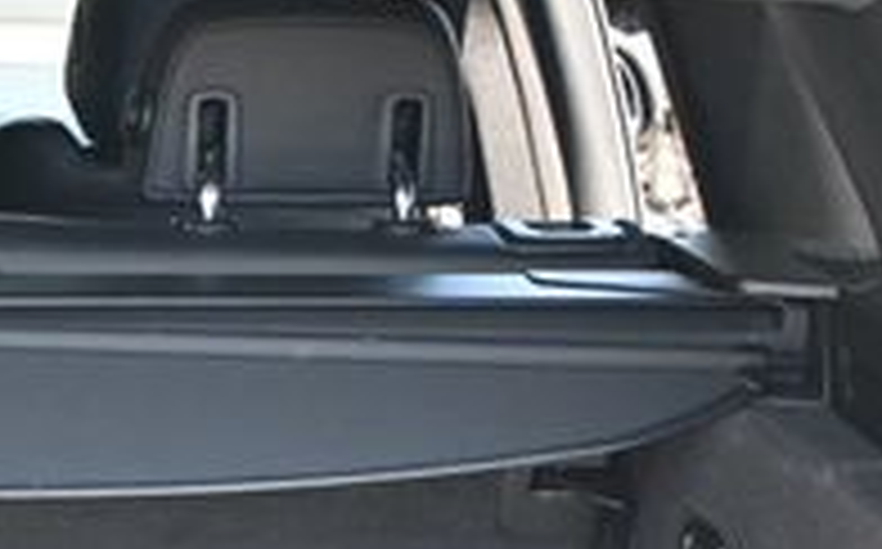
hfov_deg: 15.1
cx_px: -225
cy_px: 657
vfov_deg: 9.7
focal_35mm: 132
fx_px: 3181
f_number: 4.5
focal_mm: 26.5
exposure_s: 1/125
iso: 640
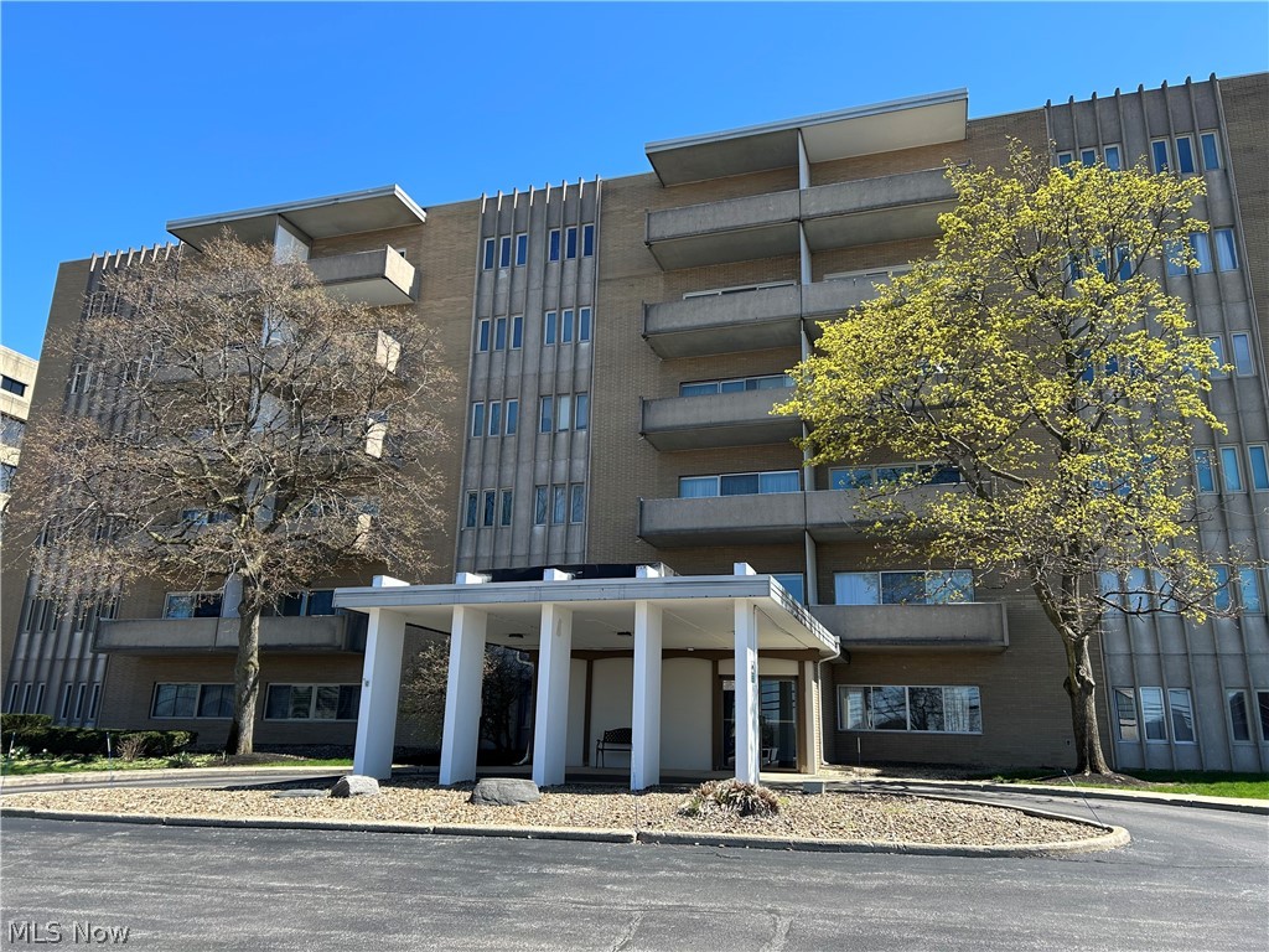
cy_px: 476
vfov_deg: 53.1
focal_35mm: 26
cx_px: 634
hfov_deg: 67.3
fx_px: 953
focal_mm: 5.7
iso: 50
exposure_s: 1/1575
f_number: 1.5
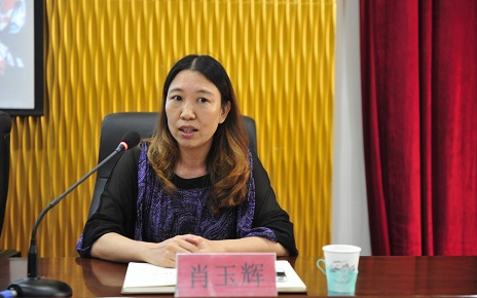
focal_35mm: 72
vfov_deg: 18.1
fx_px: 936
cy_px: 149
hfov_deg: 28.6
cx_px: 239
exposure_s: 1/20
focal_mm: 70
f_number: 3.2
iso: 1600
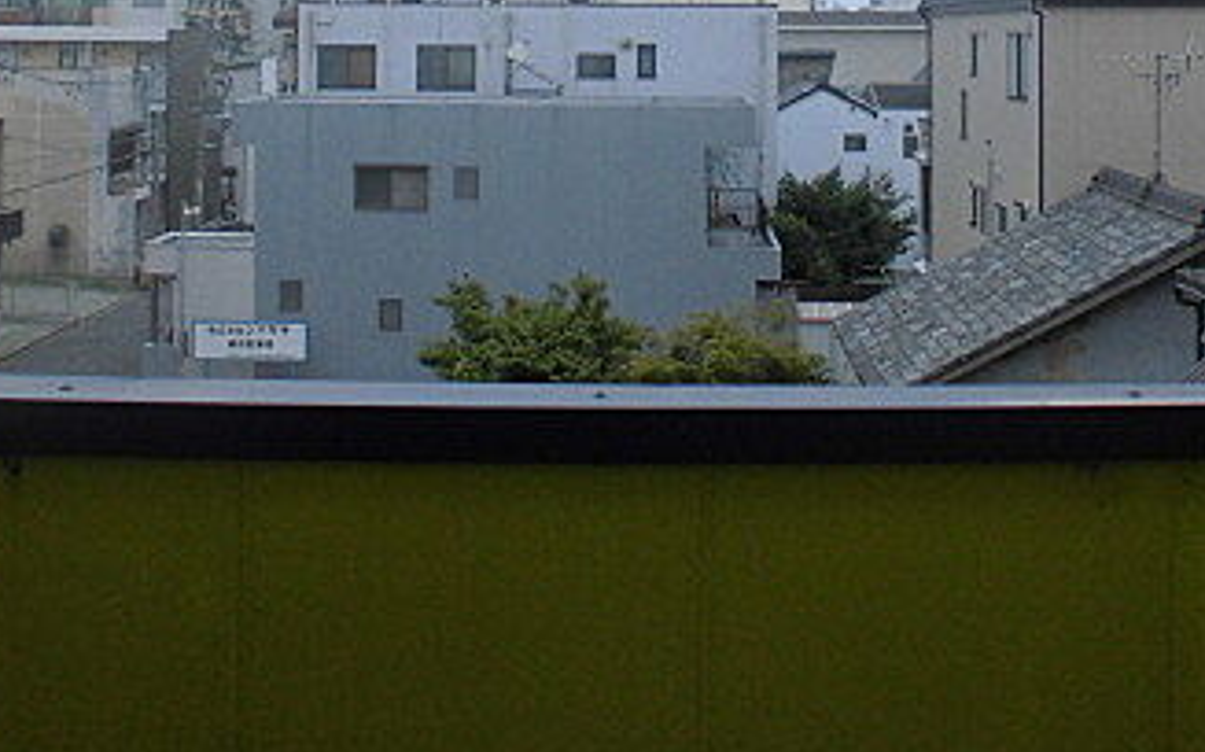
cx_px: 652
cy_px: -66
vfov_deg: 22.6
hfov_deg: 37.5
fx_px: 1772
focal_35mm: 54
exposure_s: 1/100
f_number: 3.5
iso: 100
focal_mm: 4.6
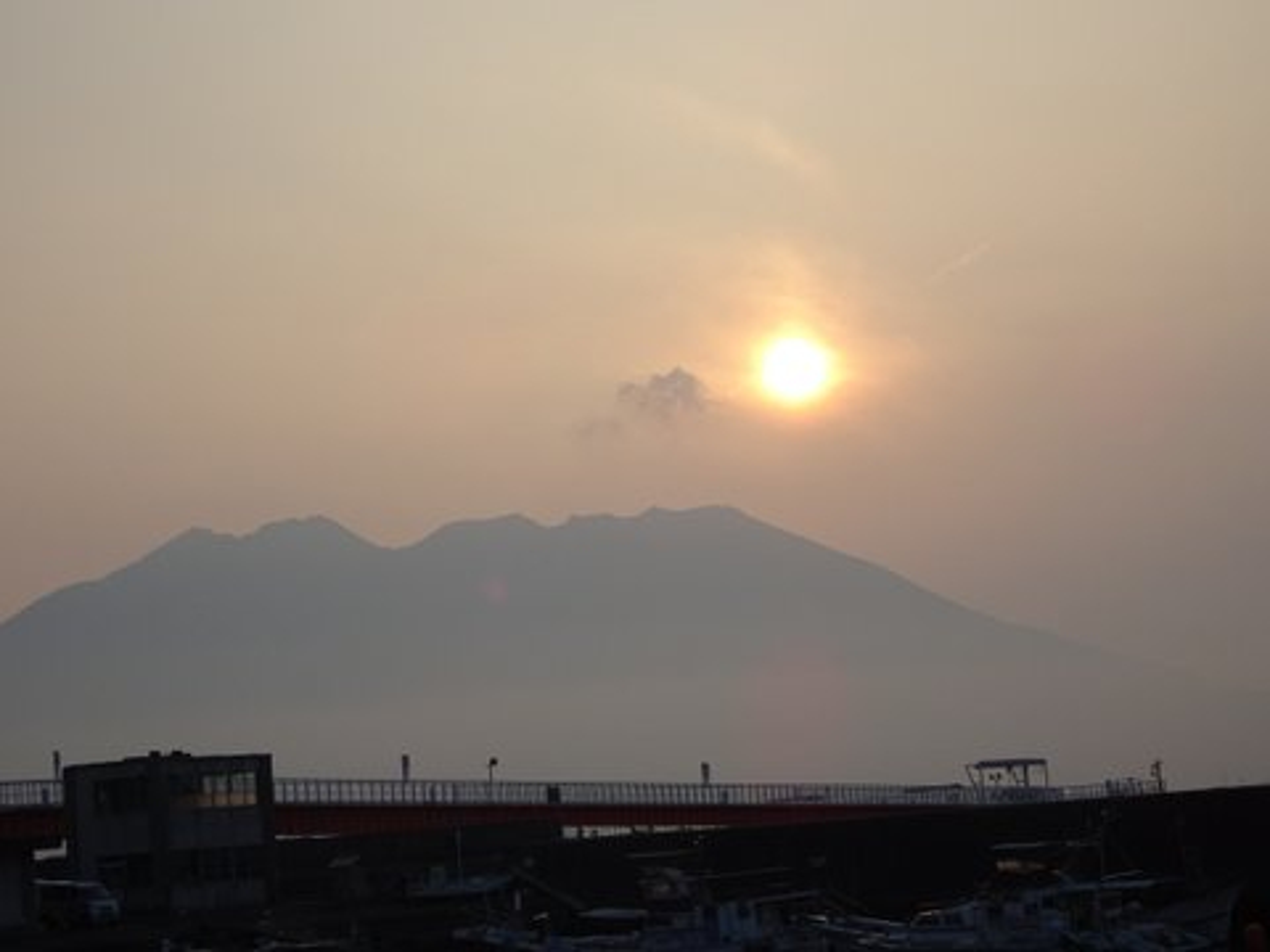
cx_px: 635
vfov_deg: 18.4
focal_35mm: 80
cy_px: 476
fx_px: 2935
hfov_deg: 24.4
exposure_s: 1/640
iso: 80
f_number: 5
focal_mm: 13.69
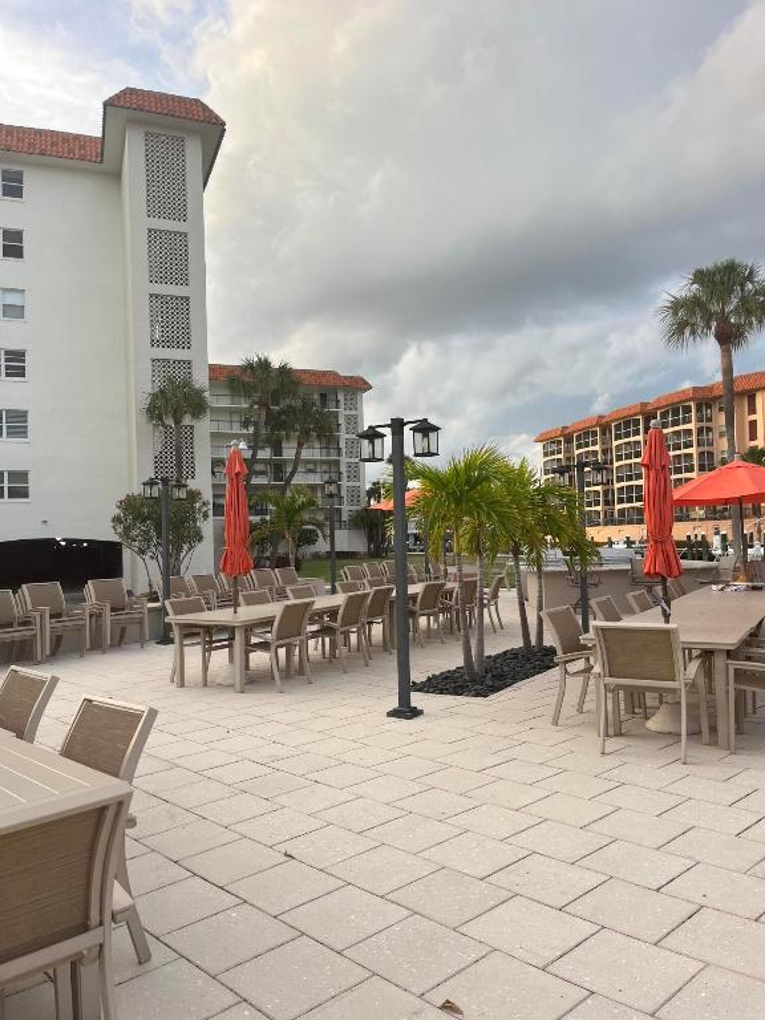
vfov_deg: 67.3
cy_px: 510
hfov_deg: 53.1
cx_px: 382
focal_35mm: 26
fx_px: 766
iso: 50
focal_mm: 5.1
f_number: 1.6
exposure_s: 1/499
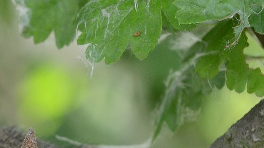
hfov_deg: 1.3
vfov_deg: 0.8
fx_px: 11239
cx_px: -29
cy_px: 278
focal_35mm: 1605
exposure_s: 1/80
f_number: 6.3
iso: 500
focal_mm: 300
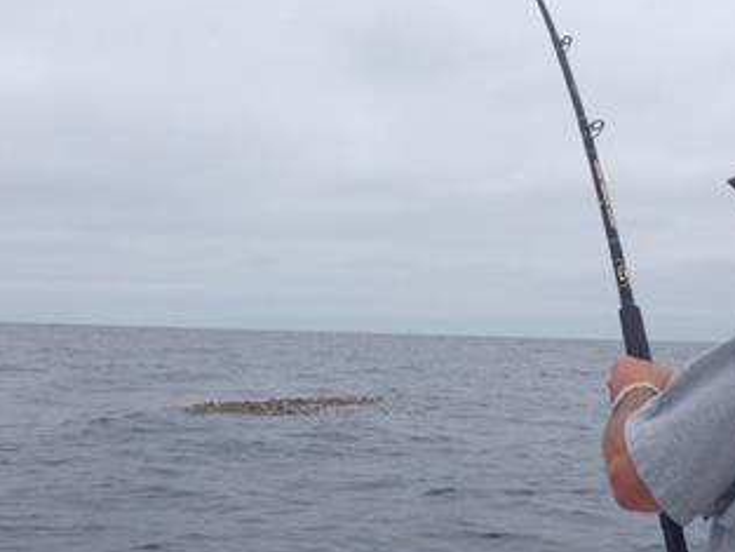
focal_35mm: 67
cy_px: 350
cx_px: 345
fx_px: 1423
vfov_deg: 21.9
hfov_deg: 29.0
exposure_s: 1/1577
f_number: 2.4
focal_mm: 4.28
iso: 50
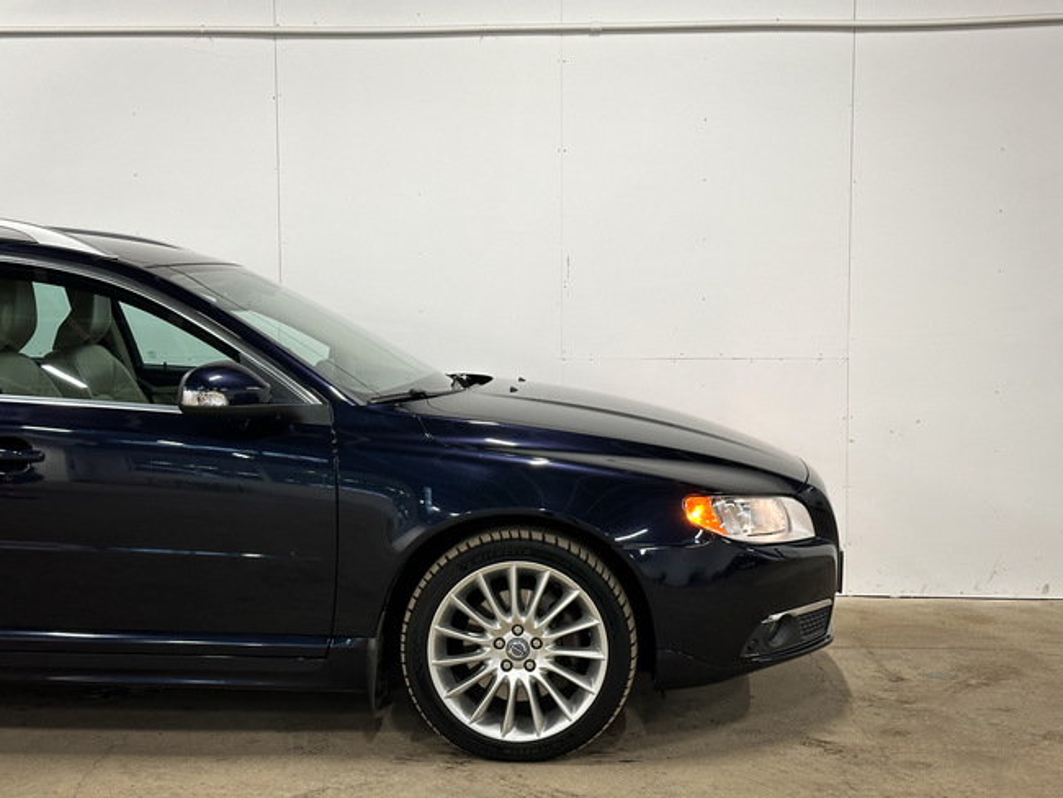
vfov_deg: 30.3
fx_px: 1475
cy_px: 399
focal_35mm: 48
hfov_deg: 39.6
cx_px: 532
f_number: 1.8
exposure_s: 1/50
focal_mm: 6.86
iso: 125
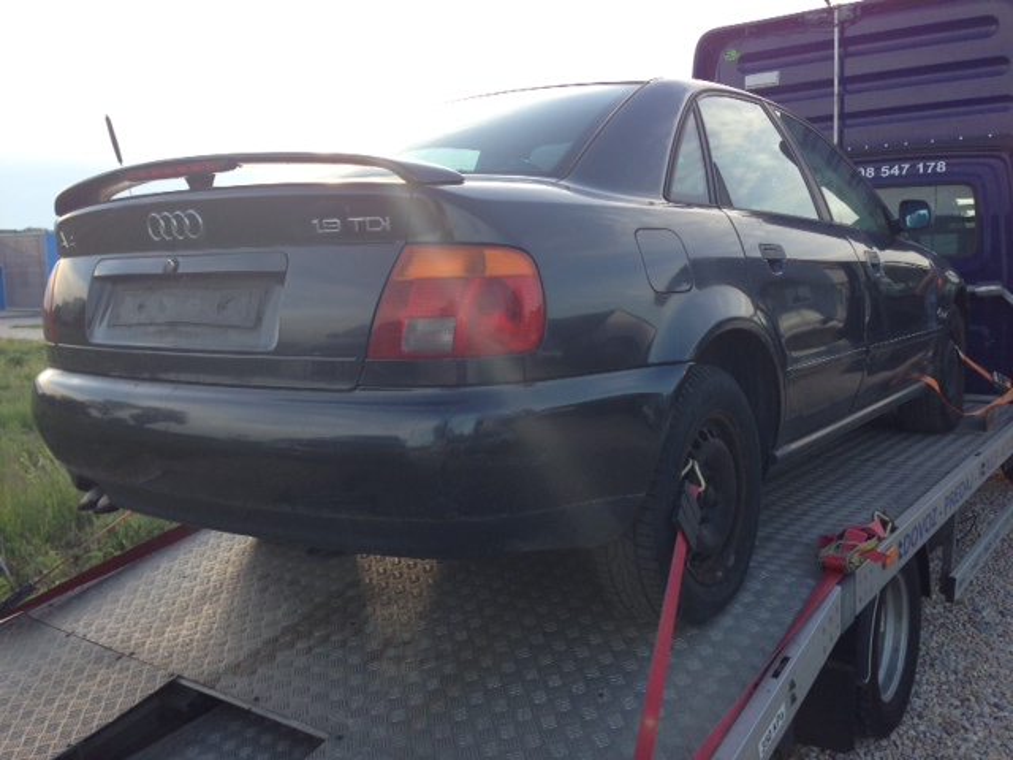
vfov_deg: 42.9
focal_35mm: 33
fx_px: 966
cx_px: 506
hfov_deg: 55.4
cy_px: 380
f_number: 2.4
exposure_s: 1/276
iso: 50
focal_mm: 4.13
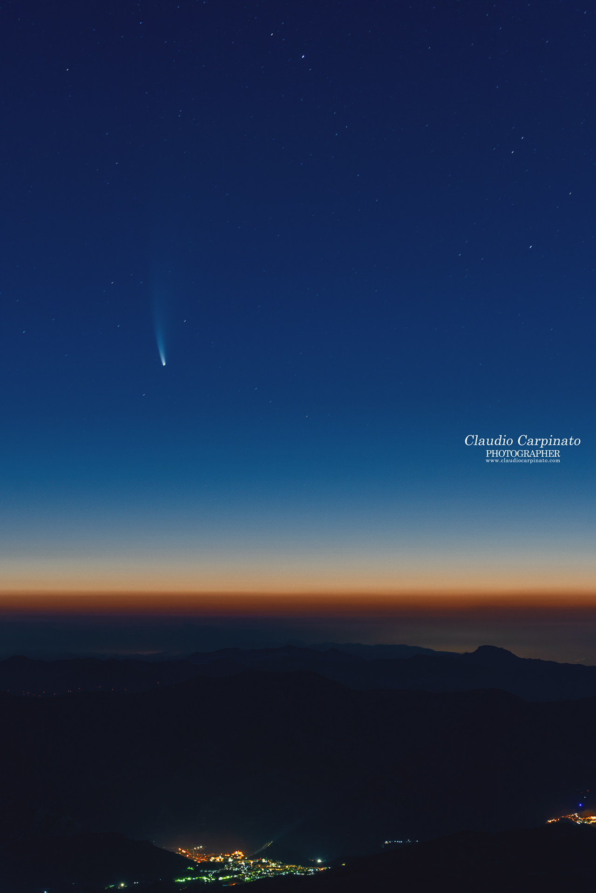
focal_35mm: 78
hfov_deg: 17.5
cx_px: 298
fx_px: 1937
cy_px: 446
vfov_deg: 26.0
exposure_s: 15
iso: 1000
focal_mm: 78
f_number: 5
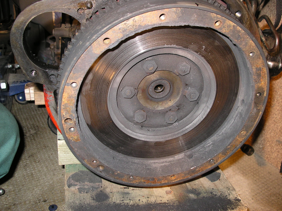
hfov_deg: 50.2
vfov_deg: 38.6
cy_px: 106
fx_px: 301
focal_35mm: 37
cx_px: 141
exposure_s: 1/40
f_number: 2.8
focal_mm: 7.8
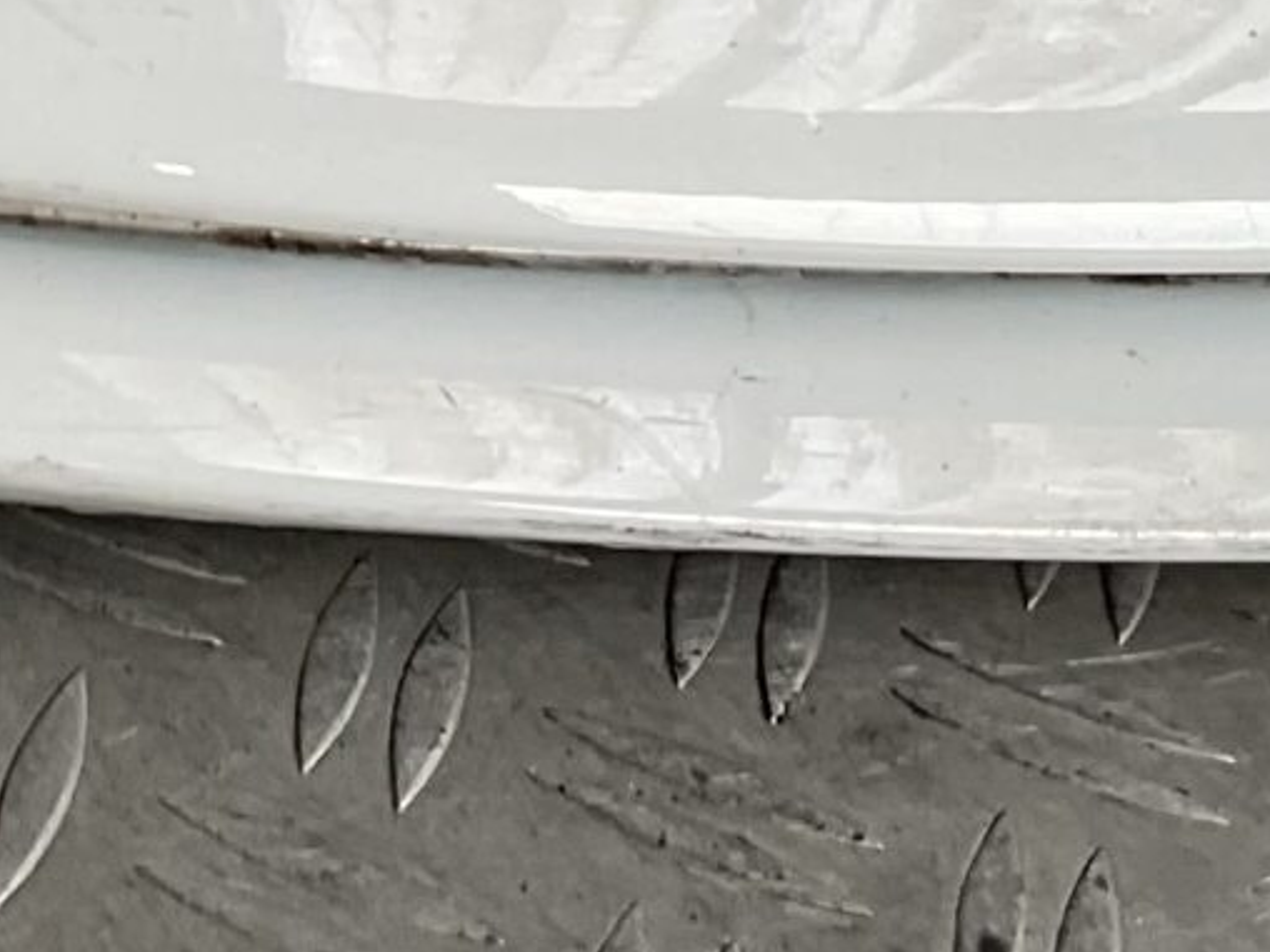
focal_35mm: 146
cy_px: -560
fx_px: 5356
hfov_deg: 13.0
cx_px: -502
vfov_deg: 9.8
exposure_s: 1/100
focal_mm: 3
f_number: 1.8
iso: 32
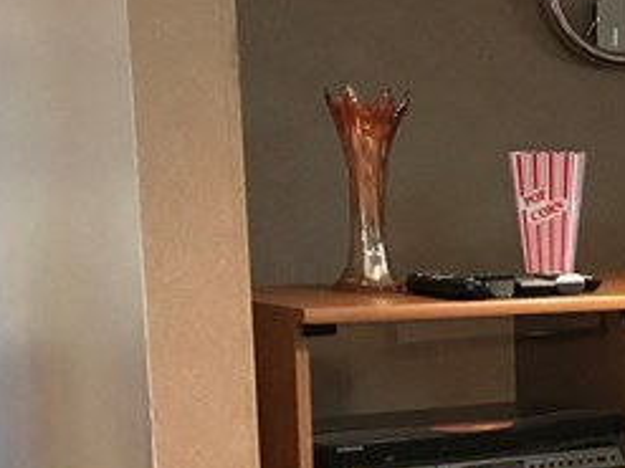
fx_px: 2093
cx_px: 1245
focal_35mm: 116
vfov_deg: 12.7
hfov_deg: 14.2
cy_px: 344
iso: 100
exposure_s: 1/15
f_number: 1.8
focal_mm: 3.99
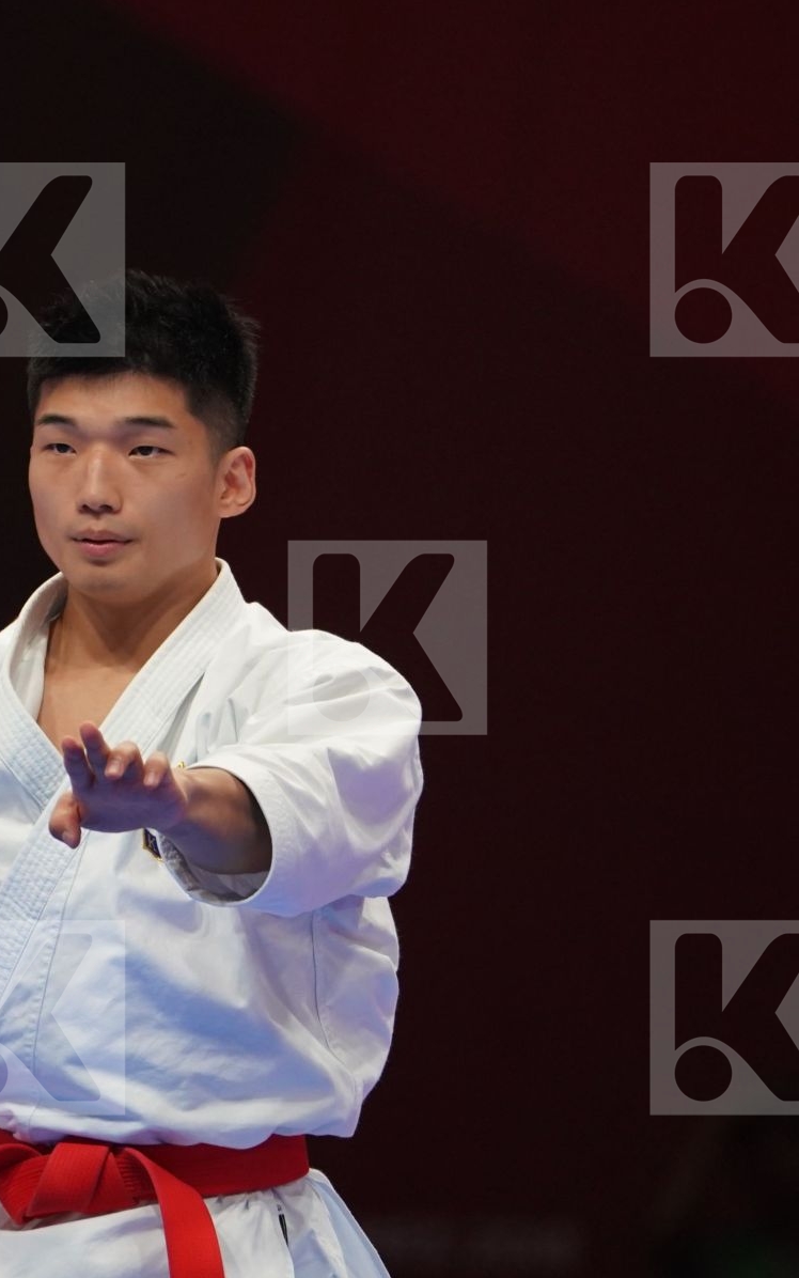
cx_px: 26
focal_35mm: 644
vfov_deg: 3.3
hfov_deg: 2.0
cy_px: 638
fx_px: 22427
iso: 1600
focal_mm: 280
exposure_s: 1/500
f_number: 4
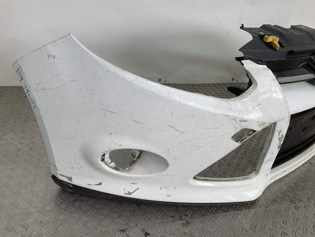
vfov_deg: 48.2
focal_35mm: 29
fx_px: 264
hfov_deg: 61.7
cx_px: 158
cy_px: 118
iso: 16
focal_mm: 3
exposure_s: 1/312
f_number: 1.8
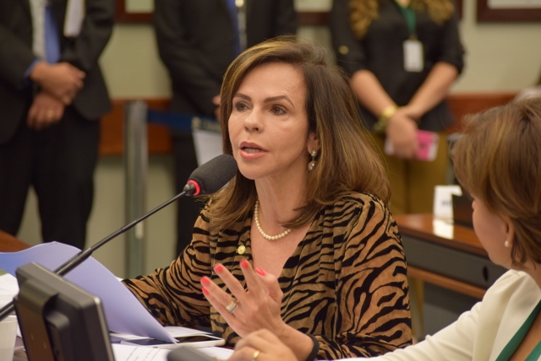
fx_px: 2482
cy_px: 180
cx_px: 270
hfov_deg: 12.4
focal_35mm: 165
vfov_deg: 8.3
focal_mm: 110
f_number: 4.5
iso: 400
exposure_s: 1/80
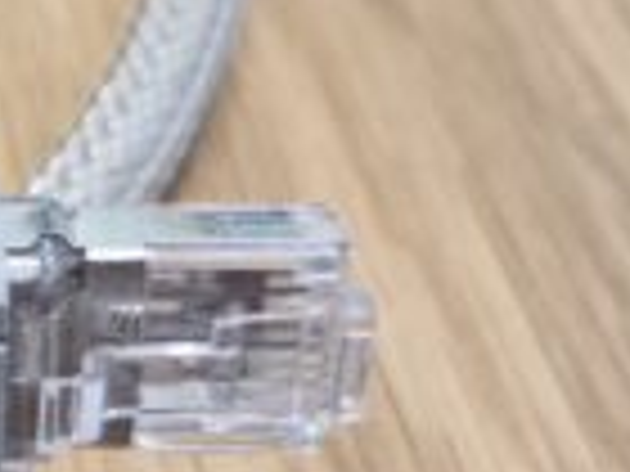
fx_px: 1529
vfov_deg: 17.5
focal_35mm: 84
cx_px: -468
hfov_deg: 18.7
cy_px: 337
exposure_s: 1/100
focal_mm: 5.54
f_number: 1.8
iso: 50
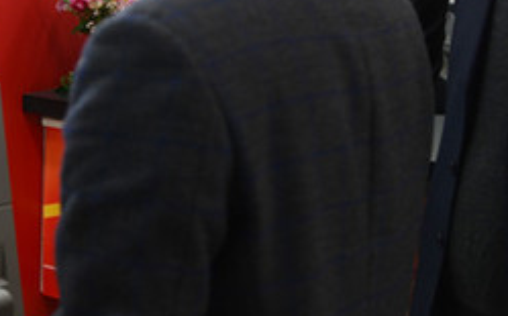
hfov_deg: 20.6
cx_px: 106
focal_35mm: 100
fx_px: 1383
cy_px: -62
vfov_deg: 12.7
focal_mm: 28
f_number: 4
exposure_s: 1/13
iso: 250
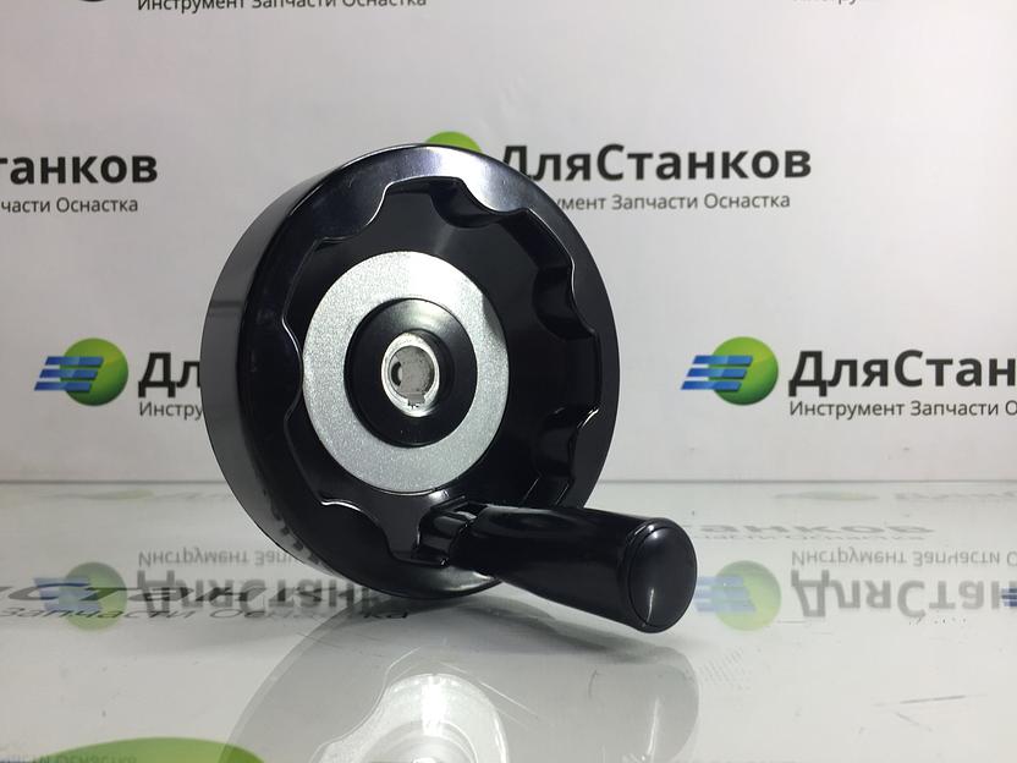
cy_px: 382
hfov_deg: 61.7
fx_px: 852
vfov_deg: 48.2
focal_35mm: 29
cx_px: 508
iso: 32
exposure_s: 1/100
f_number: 2.2
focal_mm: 4.15
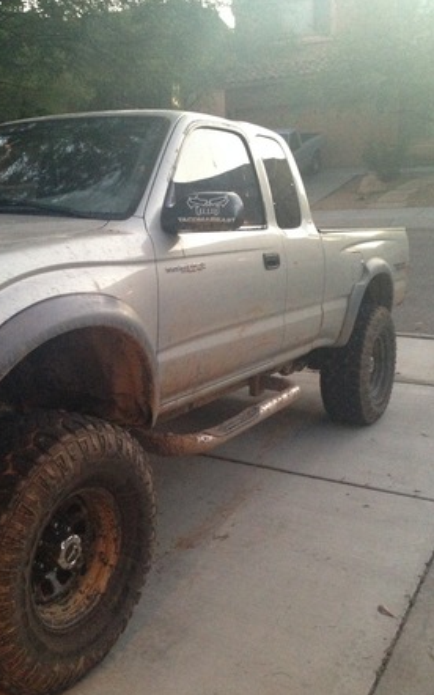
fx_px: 720
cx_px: 157
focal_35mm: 38
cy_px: 349
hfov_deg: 33.4
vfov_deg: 51.6
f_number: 2.4
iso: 500
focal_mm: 4.12
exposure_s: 1/15
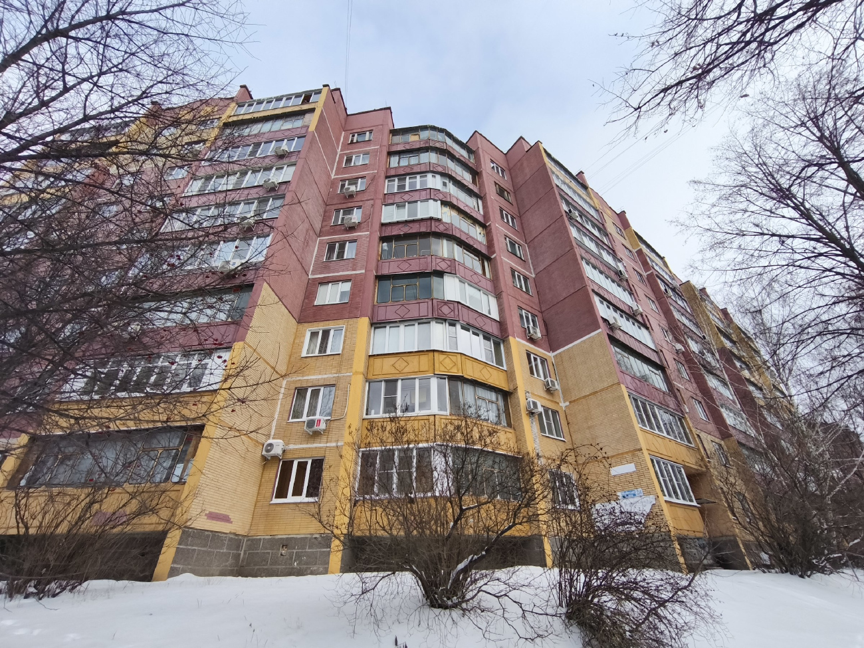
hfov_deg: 98.2
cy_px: 324
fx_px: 374
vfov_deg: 81.7
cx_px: 432
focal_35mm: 15
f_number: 2.2
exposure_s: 1/574
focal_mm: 1.91
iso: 50
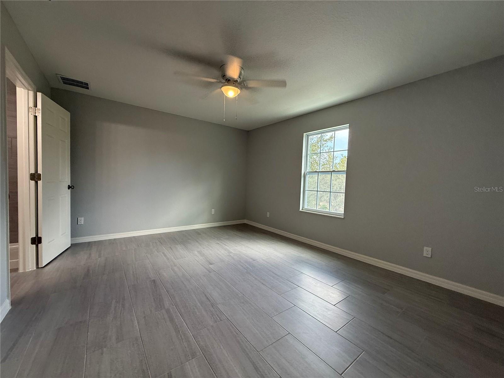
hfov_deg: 102.1
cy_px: 189
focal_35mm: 14
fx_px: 204
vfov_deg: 85.7
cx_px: 252
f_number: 2.2
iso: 160
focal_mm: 2.22
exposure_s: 1/120
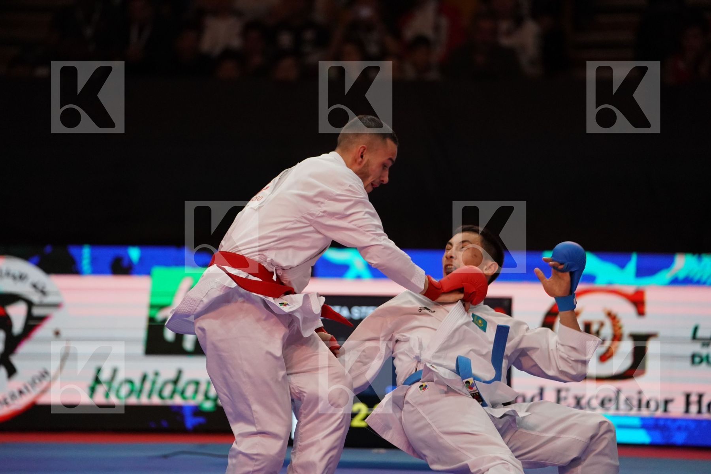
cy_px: 237
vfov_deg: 7.1
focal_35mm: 194
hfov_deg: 10.6
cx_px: 356
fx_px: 3831
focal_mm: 194
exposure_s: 1/1000
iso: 4000
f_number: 2.8
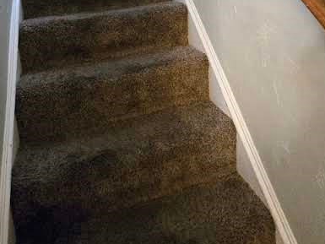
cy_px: 3
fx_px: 254
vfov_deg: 44.2
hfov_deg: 65.2
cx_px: 149
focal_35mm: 27
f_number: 2.2
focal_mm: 2.2
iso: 1600
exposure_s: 1/40
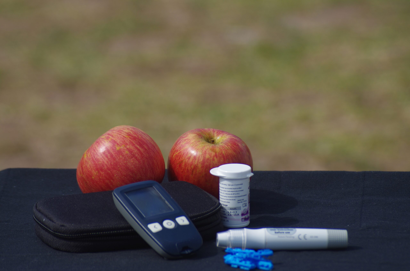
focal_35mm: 315
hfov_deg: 6.6
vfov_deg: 4.3
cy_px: 136
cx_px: 205
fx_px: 3580
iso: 100
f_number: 5.6
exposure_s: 1/250
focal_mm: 210
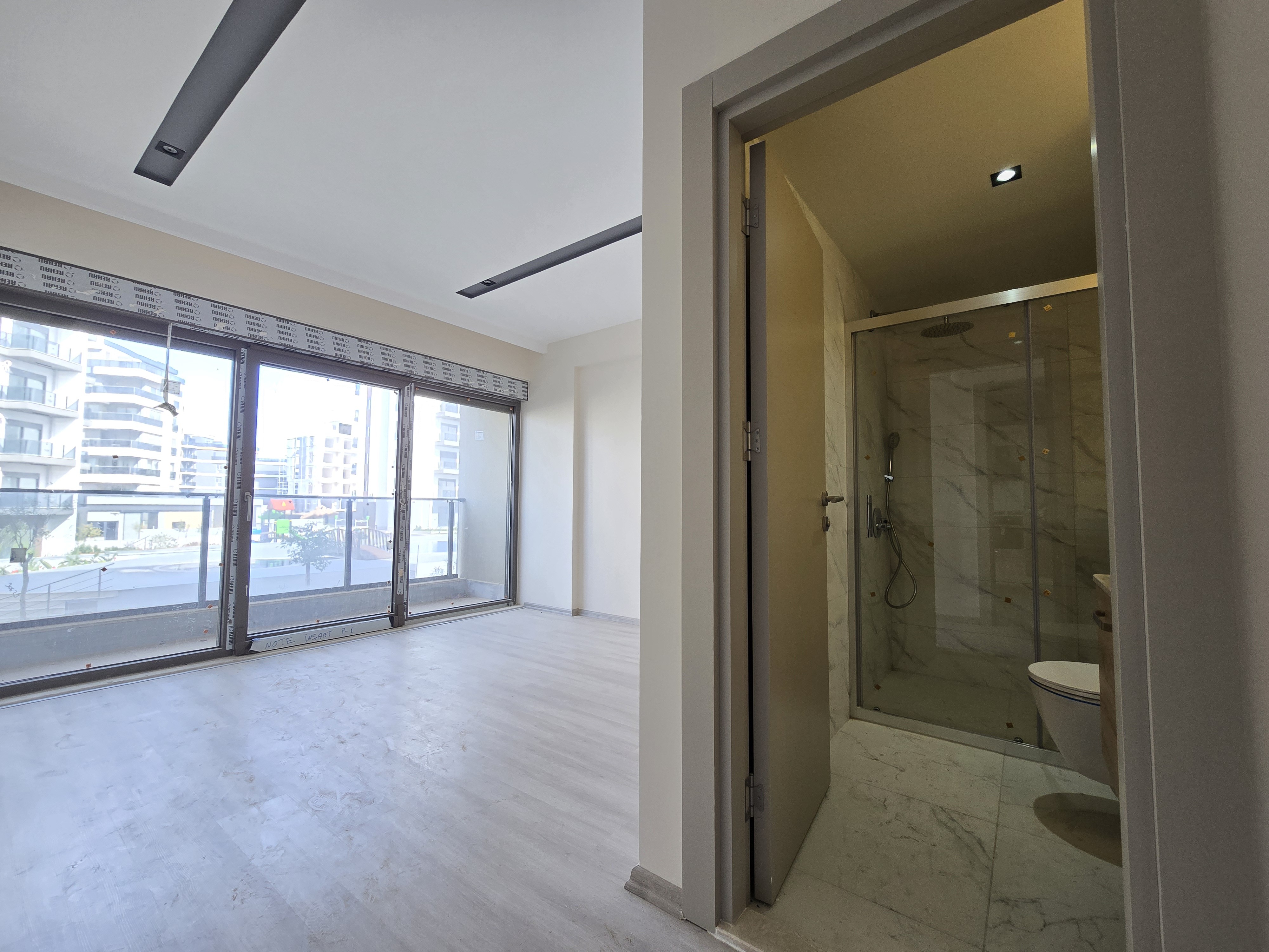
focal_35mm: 13
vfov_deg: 89.9
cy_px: 476
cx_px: 634
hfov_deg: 106.2
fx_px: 477
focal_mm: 2.2
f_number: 2.2
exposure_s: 1/100
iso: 80
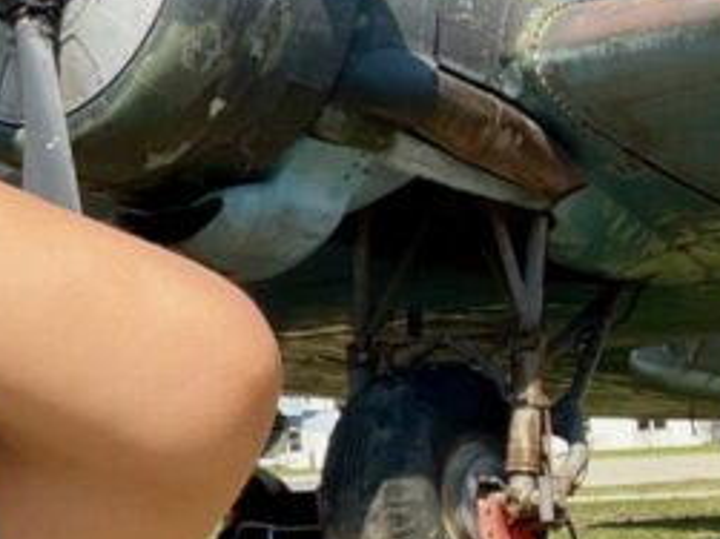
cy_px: 393
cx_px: -393
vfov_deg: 15.7
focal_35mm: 94
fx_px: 1954
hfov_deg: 18.3
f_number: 2.2
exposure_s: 1/569
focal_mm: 2.71
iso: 25
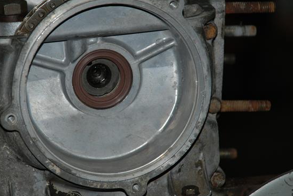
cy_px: 92
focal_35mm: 296
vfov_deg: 4.7
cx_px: 115
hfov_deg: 7.0
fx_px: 2408
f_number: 5.6
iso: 100
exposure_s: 1/60
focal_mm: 135
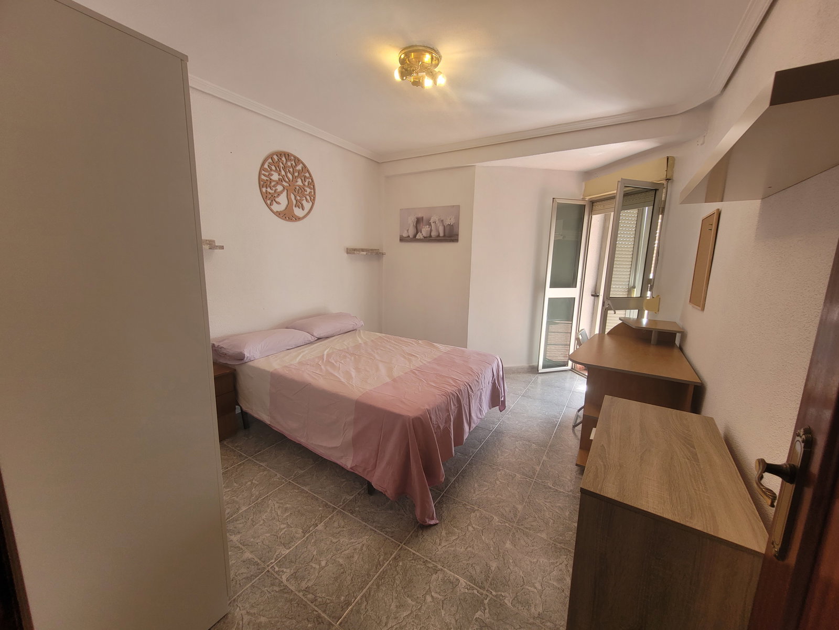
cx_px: 420
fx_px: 315
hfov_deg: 106.2
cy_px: 315
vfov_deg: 89.9
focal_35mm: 13
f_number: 2.2
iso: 50
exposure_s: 1/50
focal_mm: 1.74
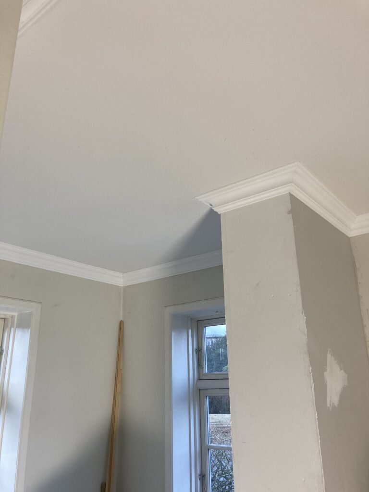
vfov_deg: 63.4
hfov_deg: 49.7
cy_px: 246
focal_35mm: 28
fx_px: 398
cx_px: 184
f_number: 1.8
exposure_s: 1/100
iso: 50
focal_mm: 3.99
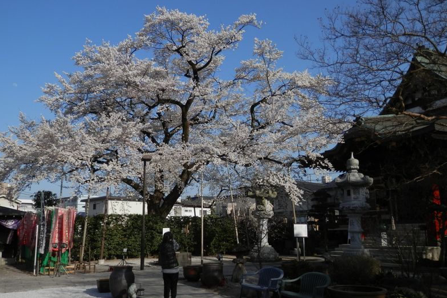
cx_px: 219
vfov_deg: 41.1
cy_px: 162
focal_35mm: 32
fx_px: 397
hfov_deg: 58.7
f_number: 9.4
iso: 80
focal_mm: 5.5
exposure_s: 1/160
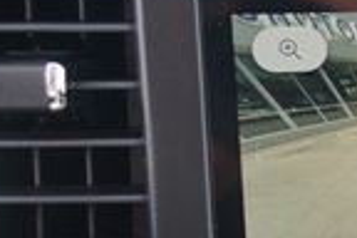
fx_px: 1715
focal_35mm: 173
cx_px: 714
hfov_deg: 10.8
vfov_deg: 7.9
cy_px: 254
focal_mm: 39
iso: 800
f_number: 4
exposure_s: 1/160
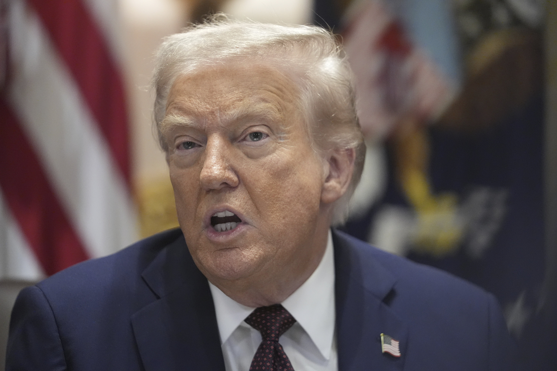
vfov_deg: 6.9
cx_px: 278
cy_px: 186
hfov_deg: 10.3
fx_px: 3094
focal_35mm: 200
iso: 6400
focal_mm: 200
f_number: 2.8
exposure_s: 1/400
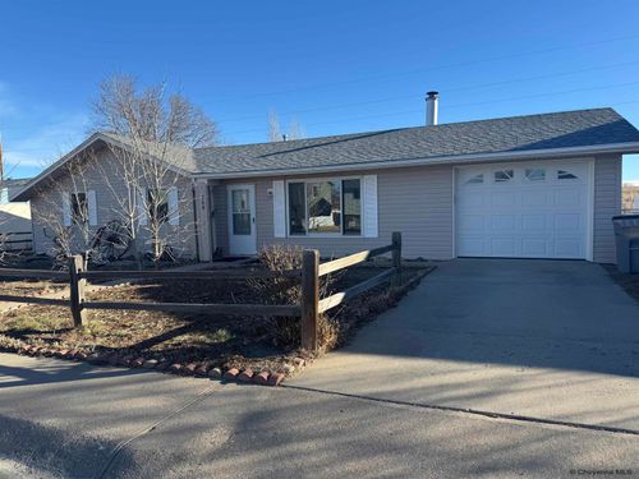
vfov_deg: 56.8
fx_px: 443
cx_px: 320
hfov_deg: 71.6
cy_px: 240
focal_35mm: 24
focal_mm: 6.76
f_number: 1.78
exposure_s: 1/2041
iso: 80
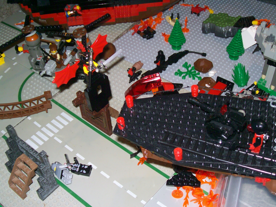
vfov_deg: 32.2
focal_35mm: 45
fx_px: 359
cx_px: 138
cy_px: 104
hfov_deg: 42.1
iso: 80
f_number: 3
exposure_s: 1/73.6
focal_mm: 7.6
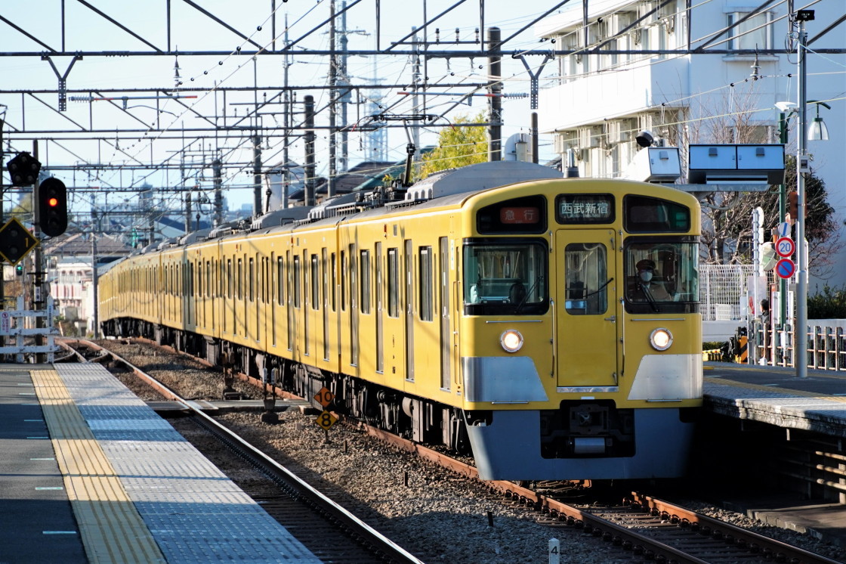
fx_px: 3911
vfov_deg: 8.2
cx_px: 423
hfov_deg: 12.3
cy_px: 282
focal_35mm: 166
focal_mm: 111
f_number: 5.6
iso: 320
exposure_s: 1/800
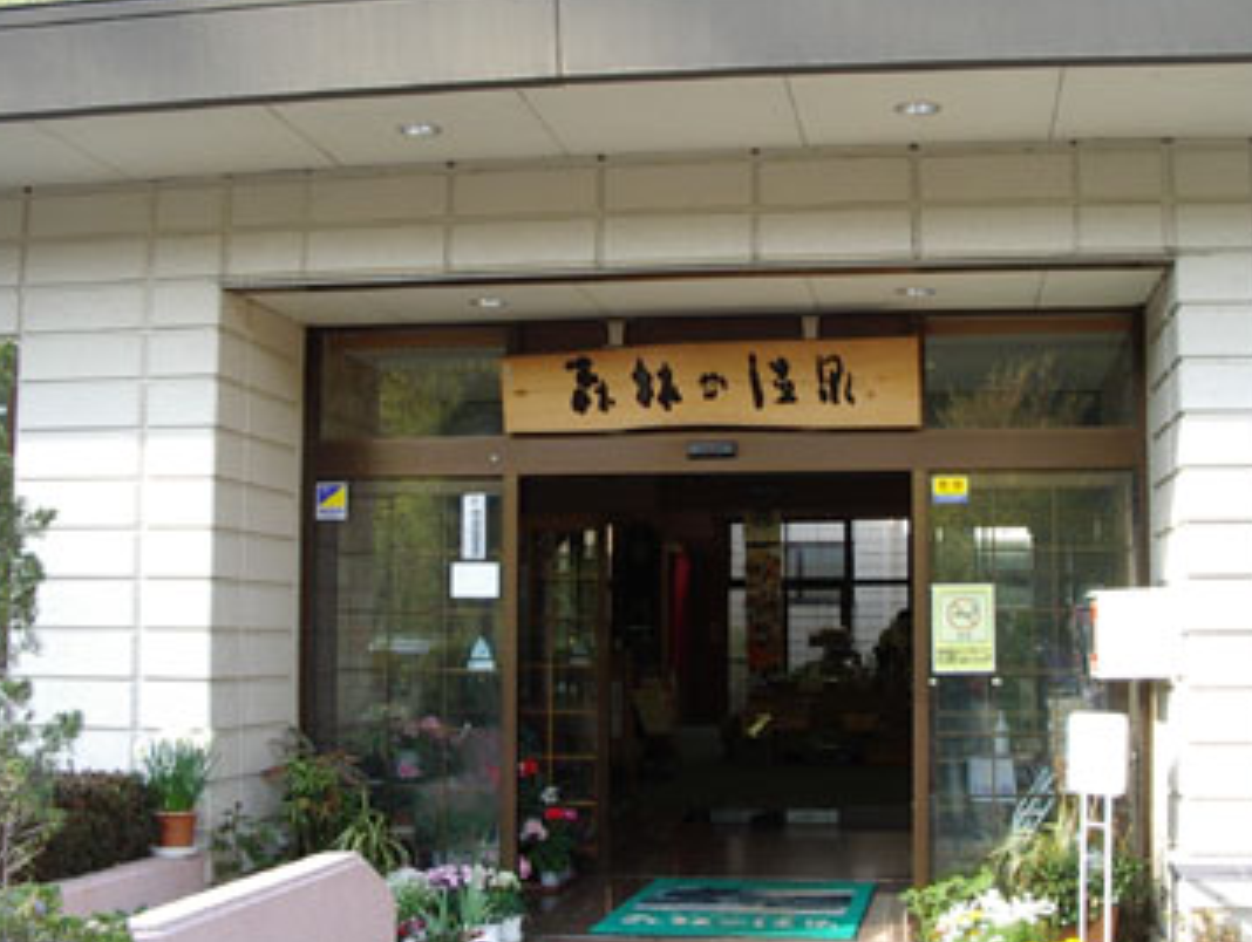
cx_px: 658
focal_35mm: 48
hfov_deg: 39.6
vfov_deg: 30.3
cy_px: 460
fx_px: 1738
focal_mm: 5.8
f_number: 4.8
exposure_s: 1/60
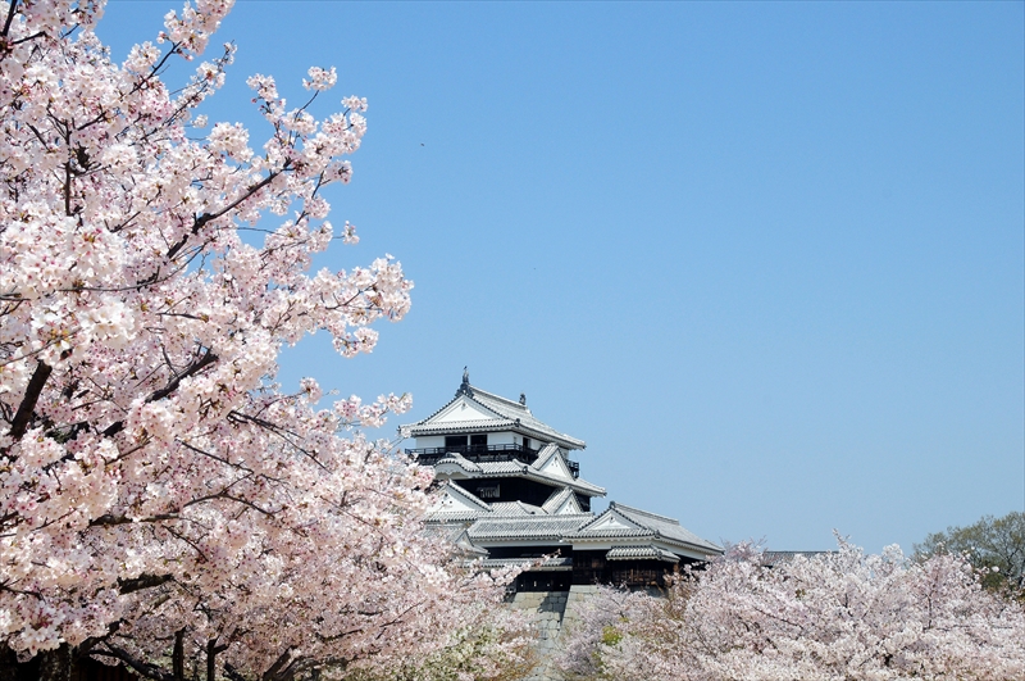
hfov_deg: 31.9
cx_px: 512
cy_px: 340
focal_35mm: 63
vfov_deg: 21.5
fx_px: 1791
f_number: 11
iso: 400
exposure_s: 1/500
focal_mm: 42
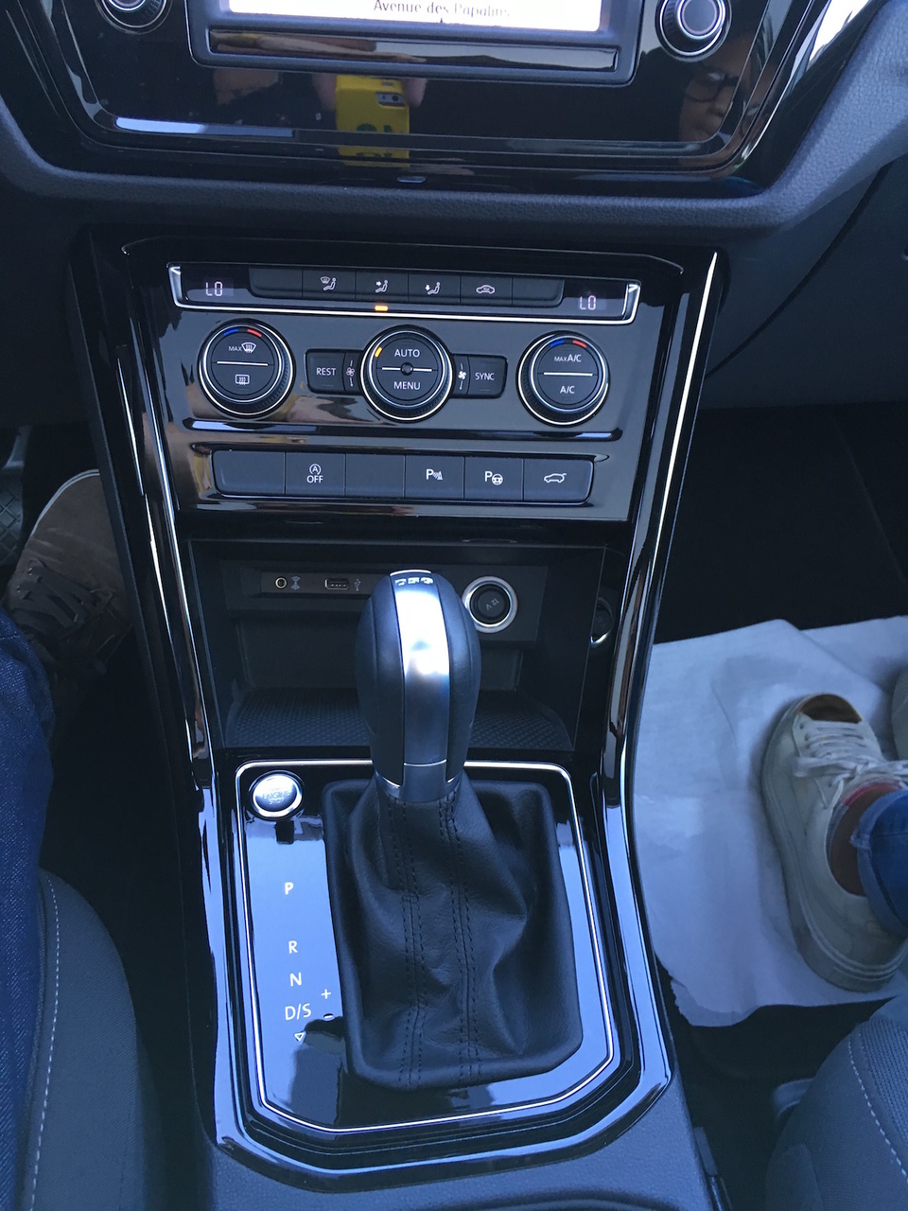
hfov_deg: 48.2
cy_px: 606
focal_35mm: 29
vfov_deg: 61.7
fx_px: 1014
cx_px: 454
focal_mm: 4.15
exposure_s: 1/33
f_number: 2.2
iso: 100
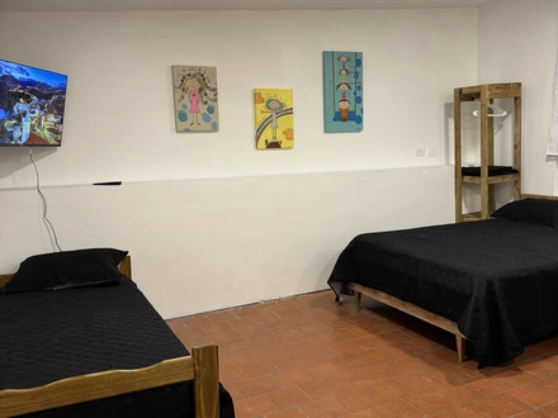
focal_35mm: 24
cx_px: 279
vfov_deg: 56.8
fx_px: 387
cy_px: 209
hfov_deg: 71.6
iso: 160
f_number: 1.78
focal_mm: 6.76
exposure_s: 1/50
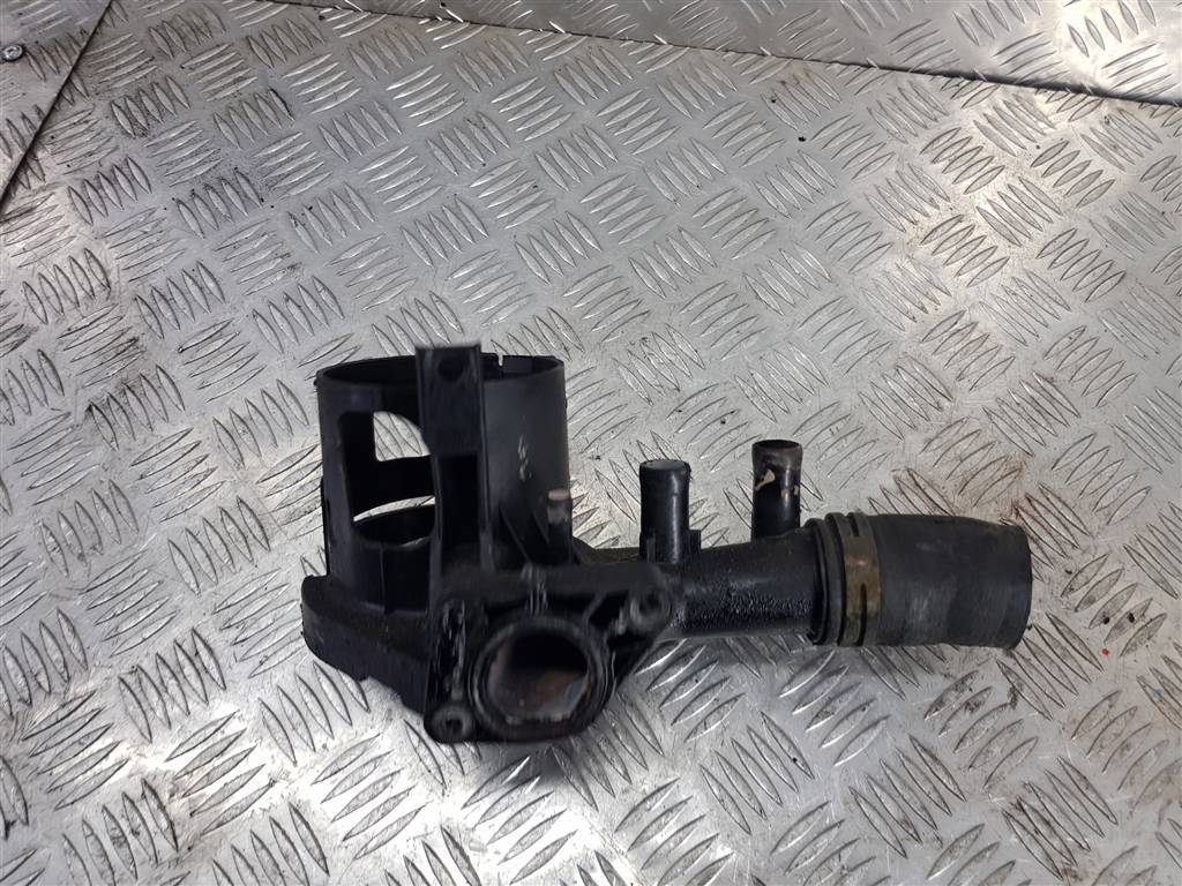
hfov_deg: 67.3
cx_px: 591
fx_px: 888
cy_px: 443
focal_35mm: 26
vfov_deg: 53.1
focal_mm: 4.3
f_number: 1.7
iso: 64
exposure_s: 1/100
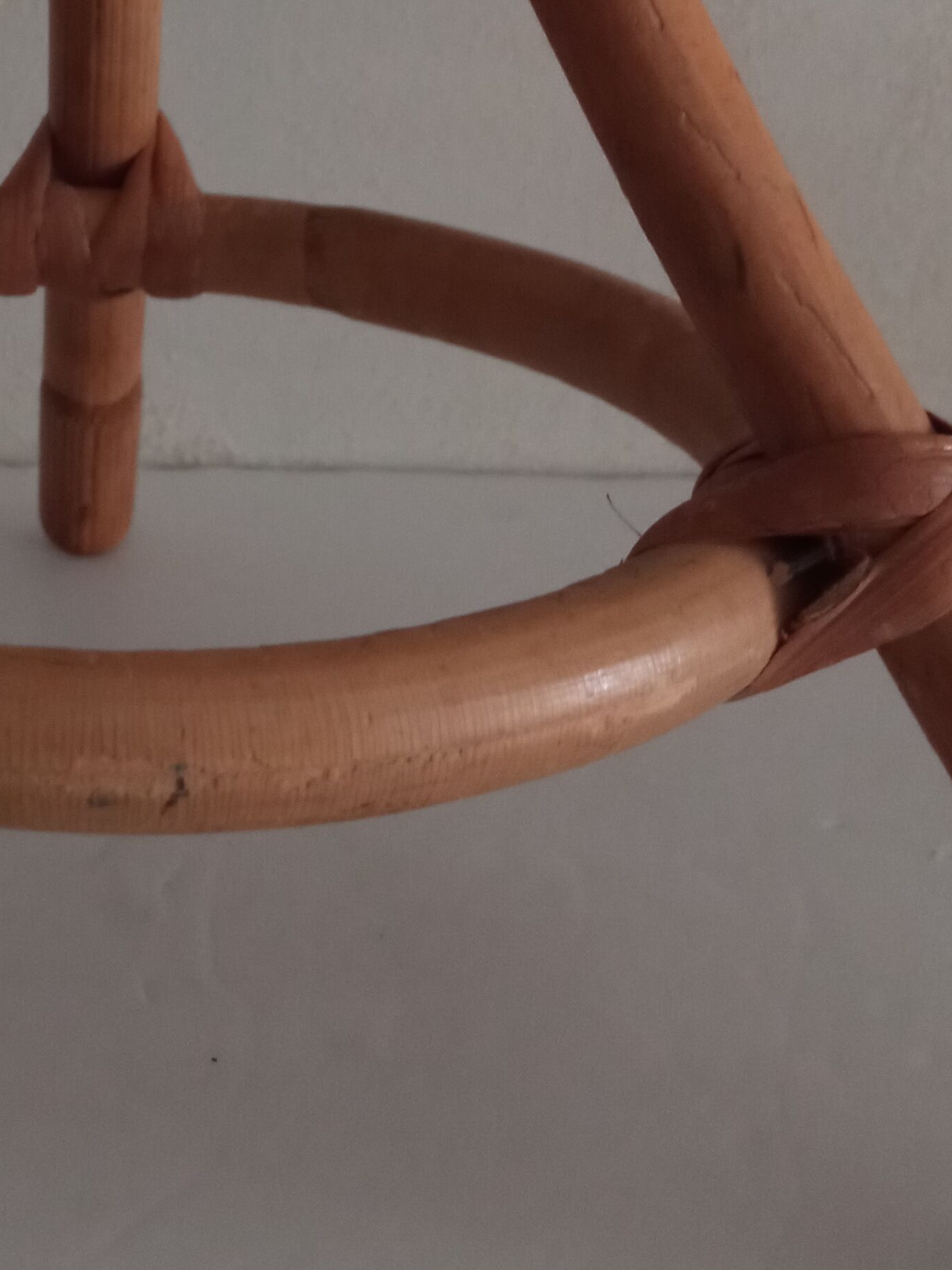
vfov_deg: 30.4
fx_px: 2273
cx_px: 115
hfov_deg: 23.1
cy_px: 257
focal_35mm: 62
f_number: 2.2
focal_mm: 3.79
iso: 1318
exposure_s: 1/20
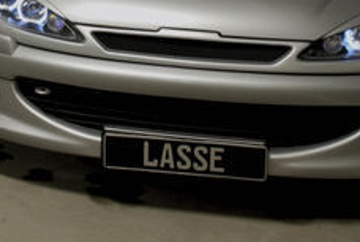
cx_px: 8
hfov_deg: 19.6
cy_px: -46
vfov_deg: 13.3
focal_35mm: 101
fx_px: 1012
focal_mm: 24
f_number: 5
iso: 200
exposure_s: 1/2.5
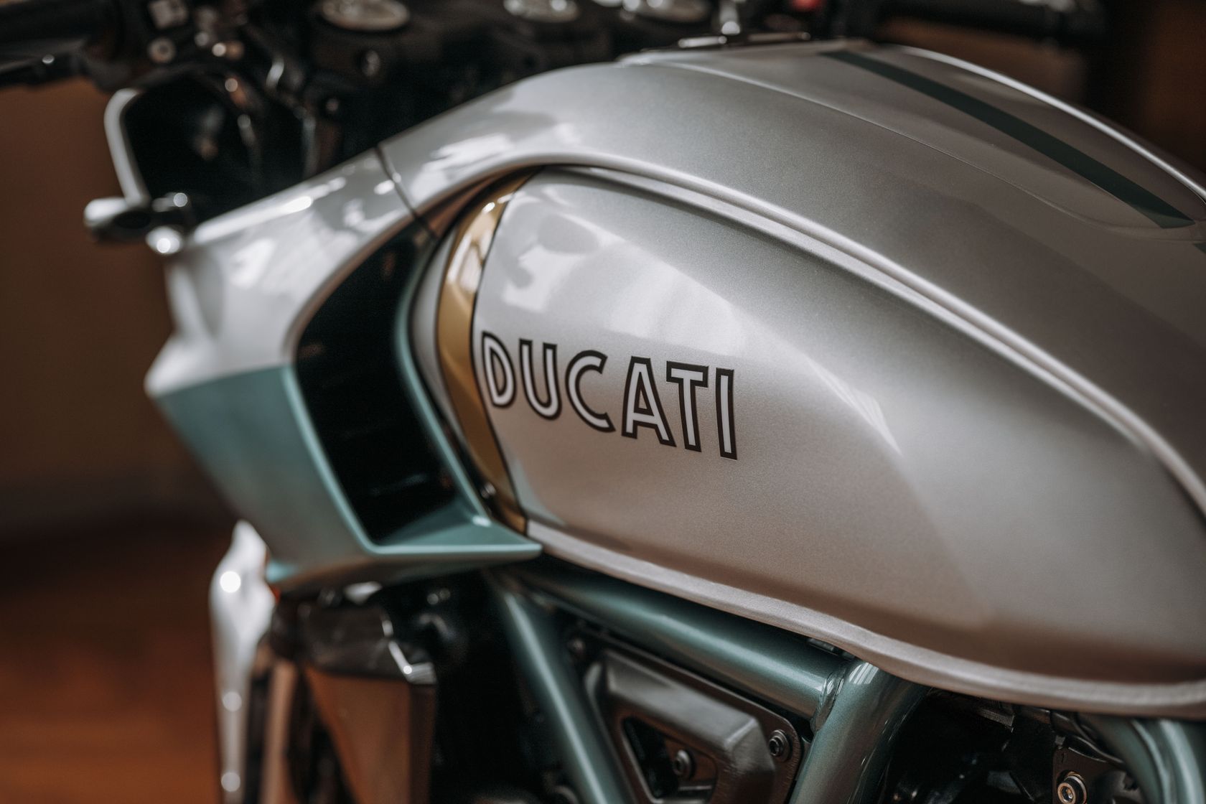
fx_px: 1675
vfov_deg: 27.0
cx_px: 603
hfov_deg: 39.6
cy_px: 402
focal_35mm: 50
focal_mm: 50
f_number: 3.2
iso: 250
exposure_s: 1/500
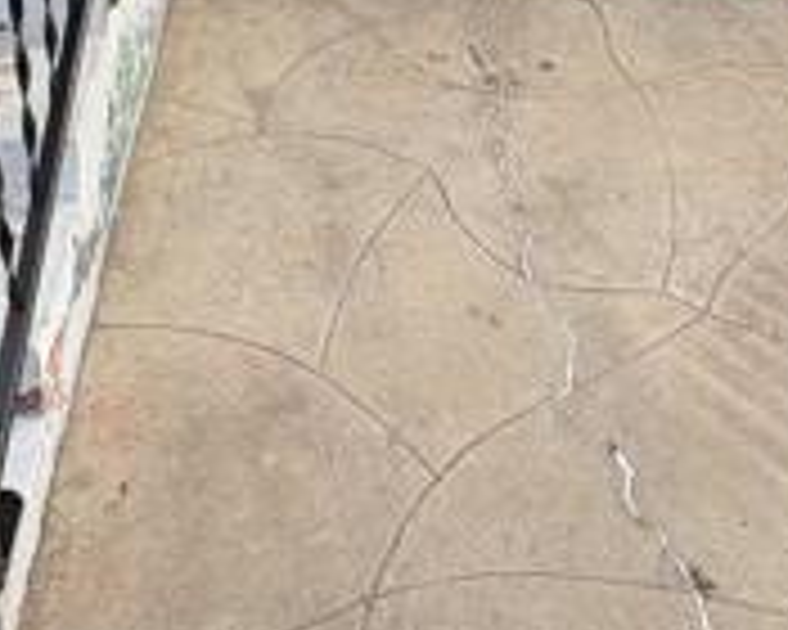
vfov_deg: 26.7
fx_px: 1166
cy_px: -130
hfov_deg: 37.3
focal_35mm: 50
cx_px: 351
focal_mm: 2.22
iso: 40
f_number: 2.2
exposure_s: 1/171
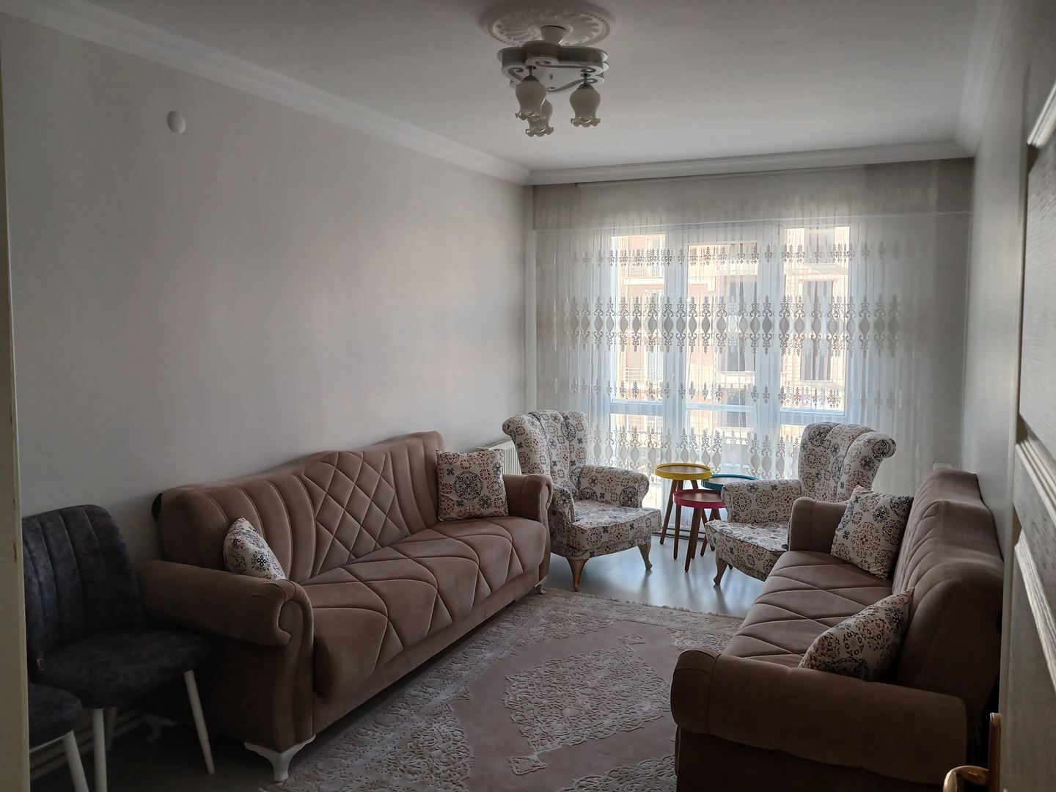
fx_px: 824
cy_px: 396
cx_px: 528
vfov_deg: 51.4
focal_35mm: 27
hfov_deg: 65.3
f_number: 1.8
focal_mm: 4
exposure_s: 1/50
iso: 40
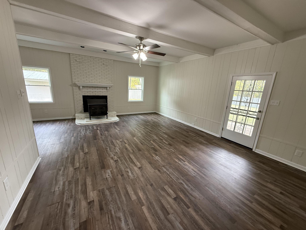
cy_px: 115
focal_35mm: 14
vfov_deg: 85.7
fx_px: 124
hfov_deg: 102.1
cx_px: 153
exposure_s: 1/60
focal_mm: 2.22
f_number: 2.2
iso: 320
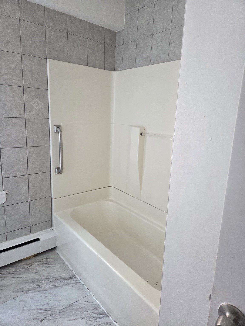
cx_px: 122
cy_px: 163
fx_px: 217
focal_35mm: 23
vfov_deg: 73.9
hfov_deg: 58.9
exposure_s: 1/180
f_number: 1.8
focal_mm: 5.4
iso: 250
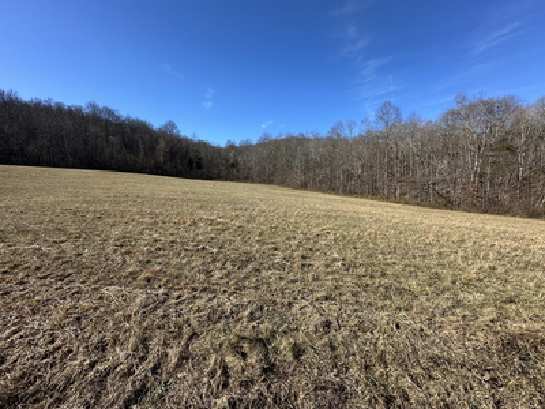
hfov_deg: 102.1
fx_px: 220
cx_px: 272
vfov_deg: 85.7
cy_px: 204
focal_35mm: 14
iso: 50
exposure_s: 1/1159
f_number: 2.2
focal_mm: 2.22
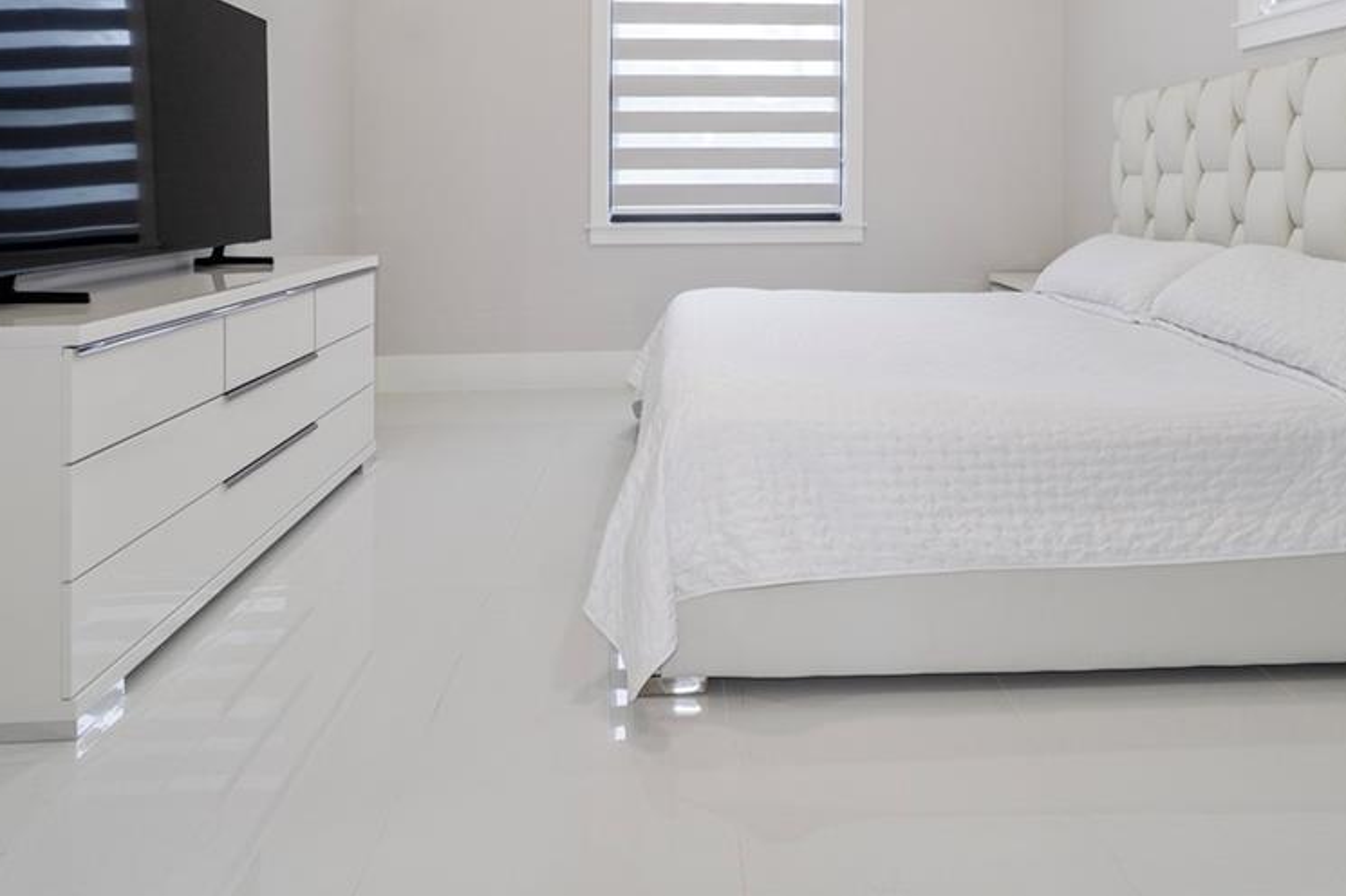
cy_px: 284
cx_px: 723
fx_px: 848
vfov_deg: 54.3
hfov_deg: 76.8
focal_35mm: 23
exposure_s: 1/160
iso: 500
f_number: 4
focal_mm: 16.5
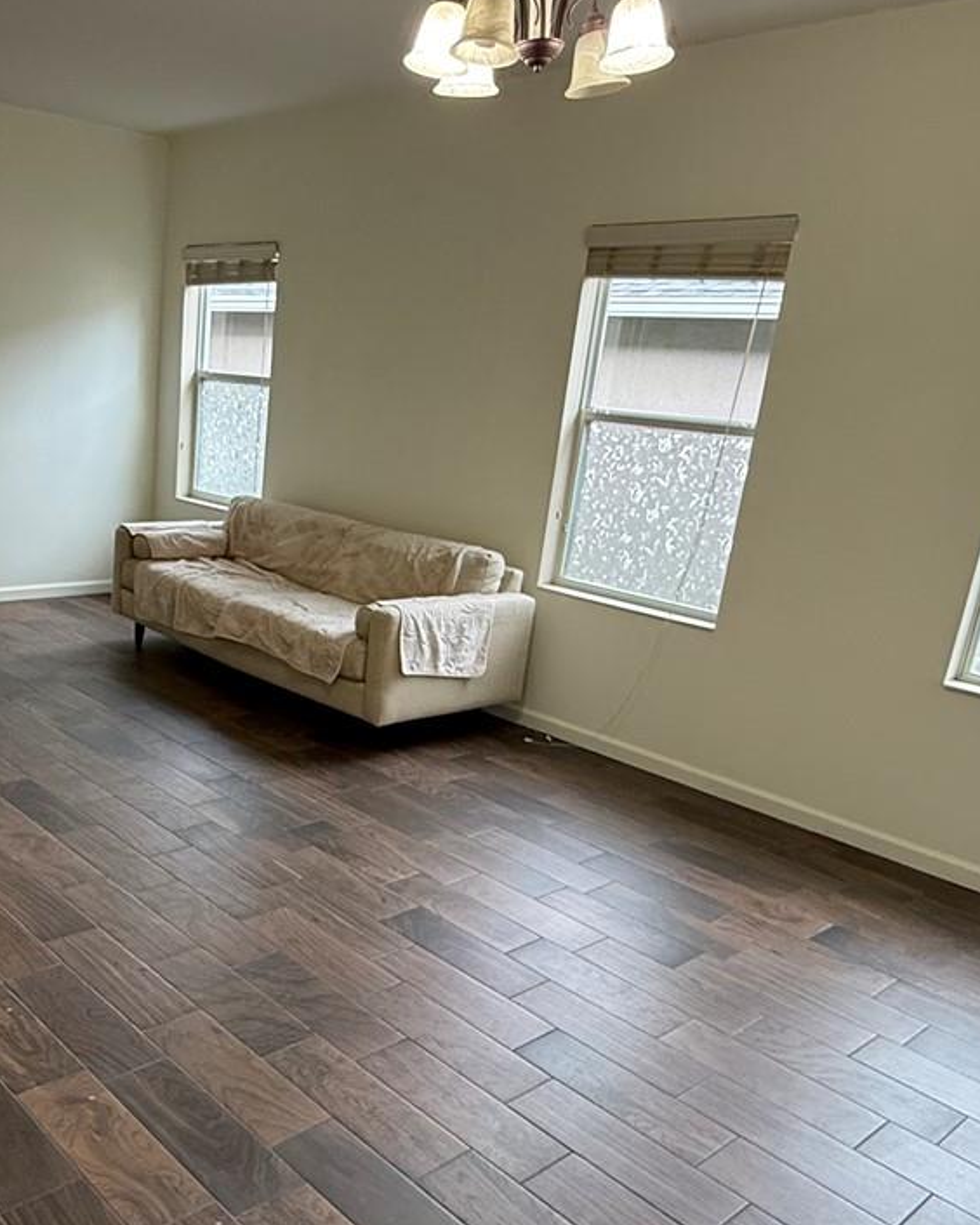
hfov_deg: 45.8
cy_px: 728
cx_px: 273
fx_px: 1124
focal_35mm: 31
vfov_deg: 56.8
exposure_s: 1/120
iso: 160
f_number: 2.2
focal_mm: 2.22
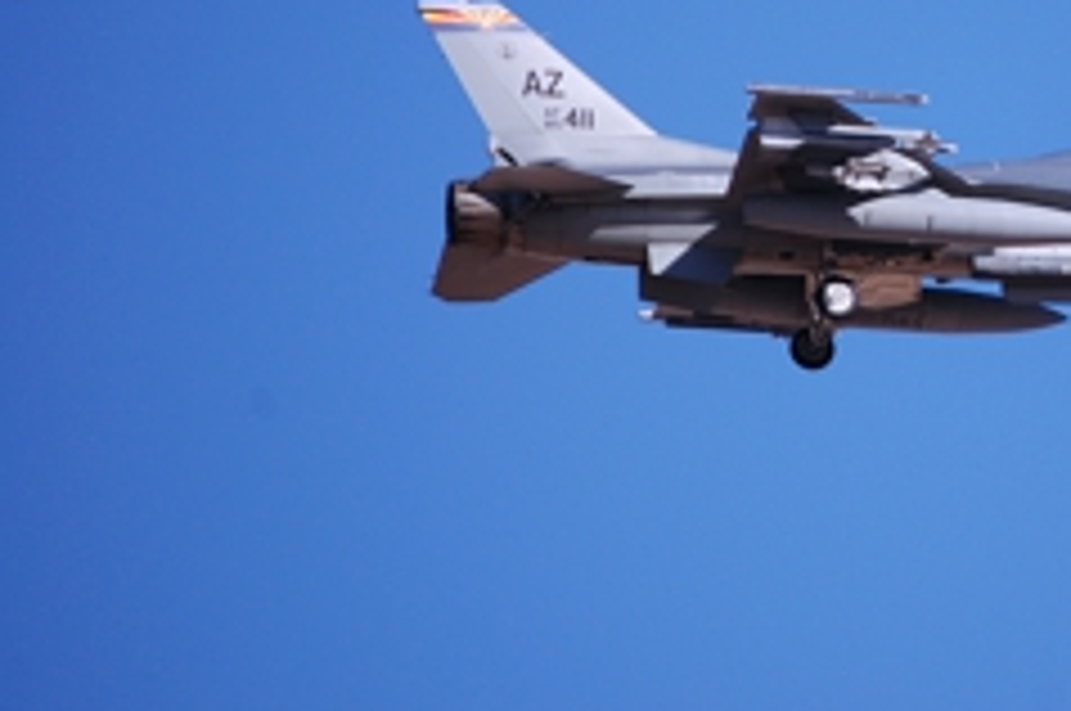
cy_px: 124
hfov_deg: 3.7
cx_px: 947
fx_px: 16726
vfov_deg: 2.4
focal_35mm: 563
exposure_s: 1/1000
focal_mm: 200
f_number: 5.6
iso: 200
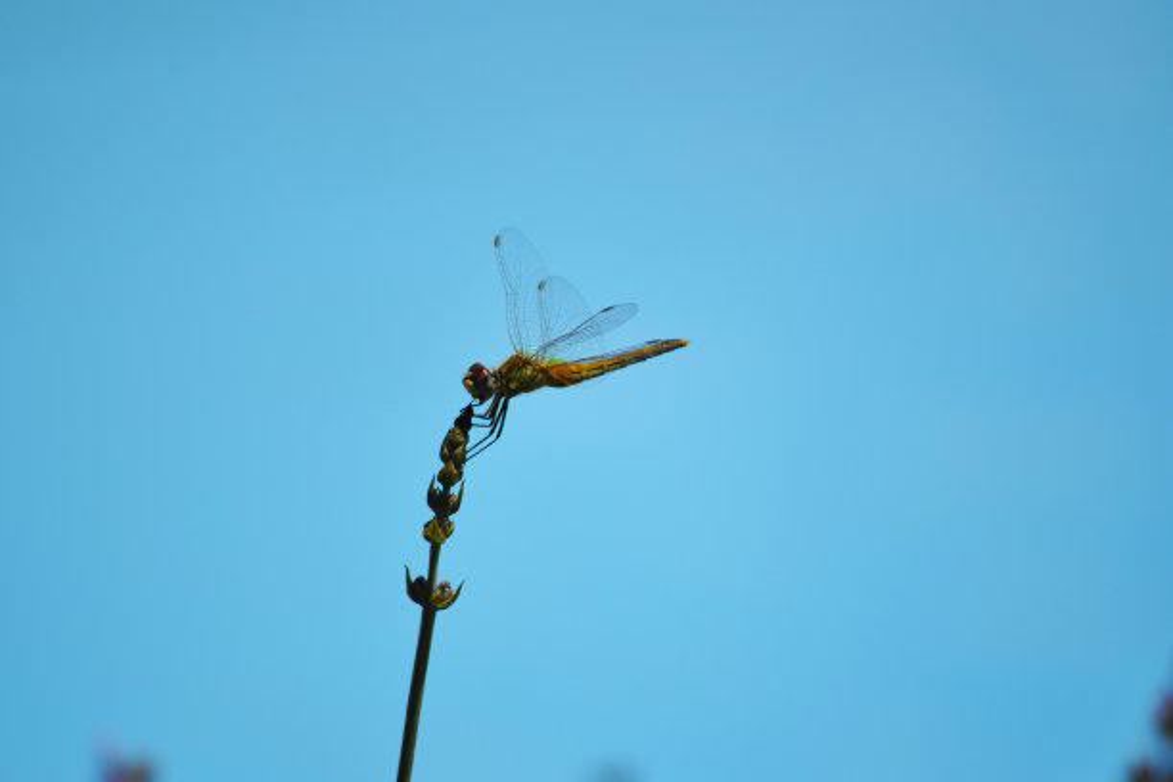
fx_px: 9774
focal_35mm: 300
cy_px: 391
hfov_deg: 6.9
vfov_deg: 4.6
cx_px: 586
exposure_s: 1/2000
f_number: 5.6
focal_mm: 200
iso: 200
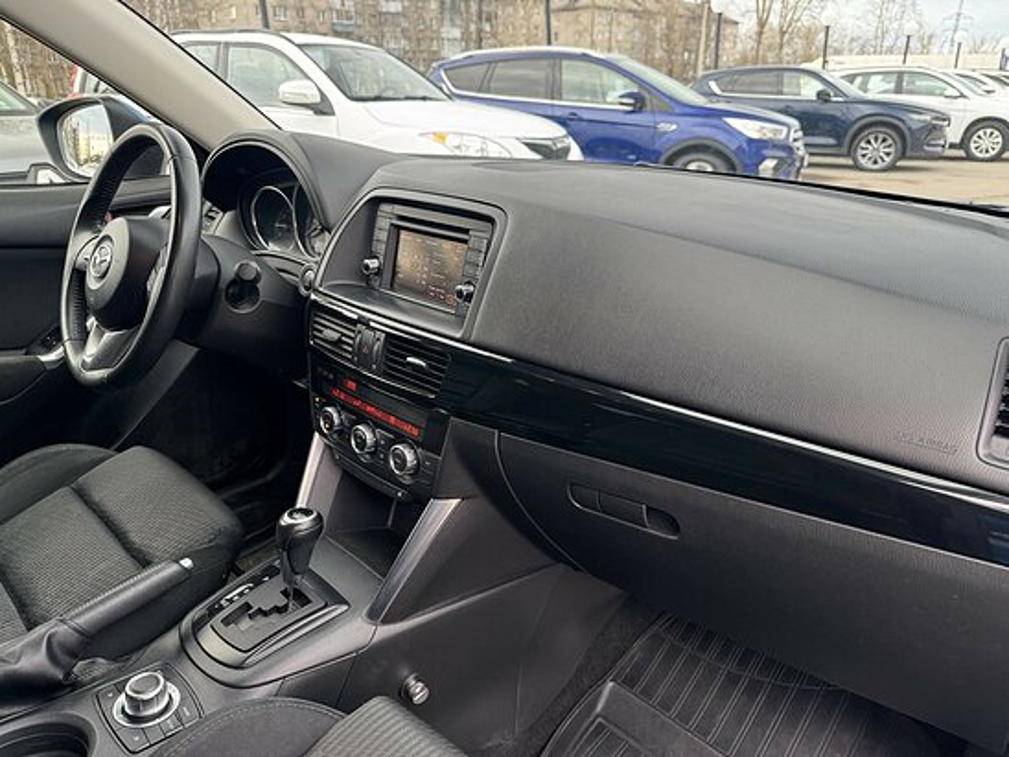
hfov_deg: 71.6
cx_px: 504
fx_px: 700
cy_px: 378
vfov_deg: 56.8
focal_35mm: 24
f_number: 1.78
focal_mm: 6.76
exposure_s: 1/121
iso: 160
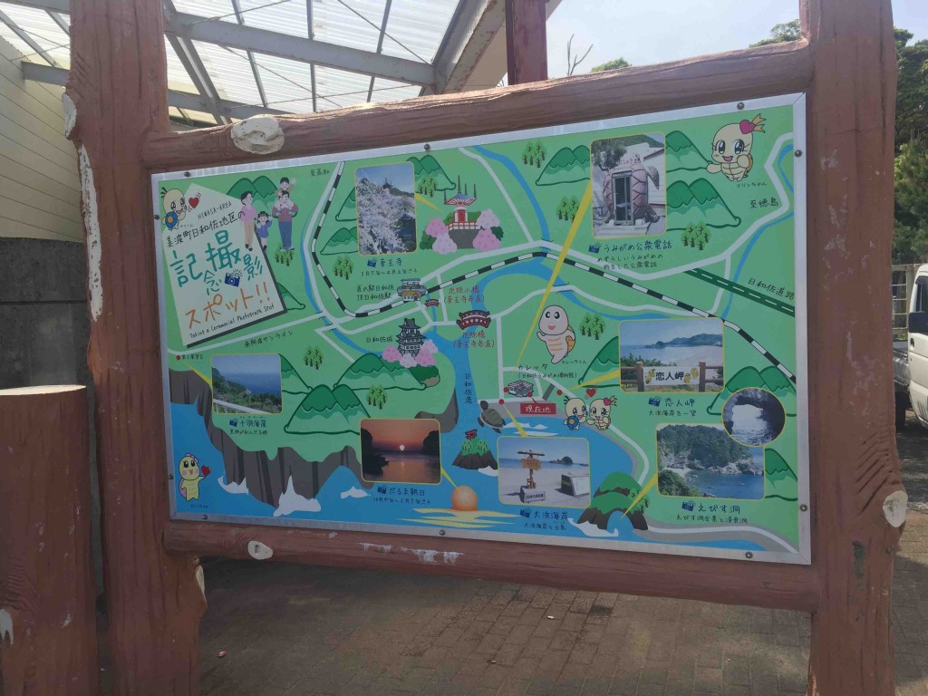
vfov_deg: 48.2
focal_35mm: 29
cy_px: 348
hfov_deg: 61.7
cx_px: 464
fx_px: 777
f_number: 2.2
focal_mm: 4.15
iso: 32
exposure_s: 1/1647
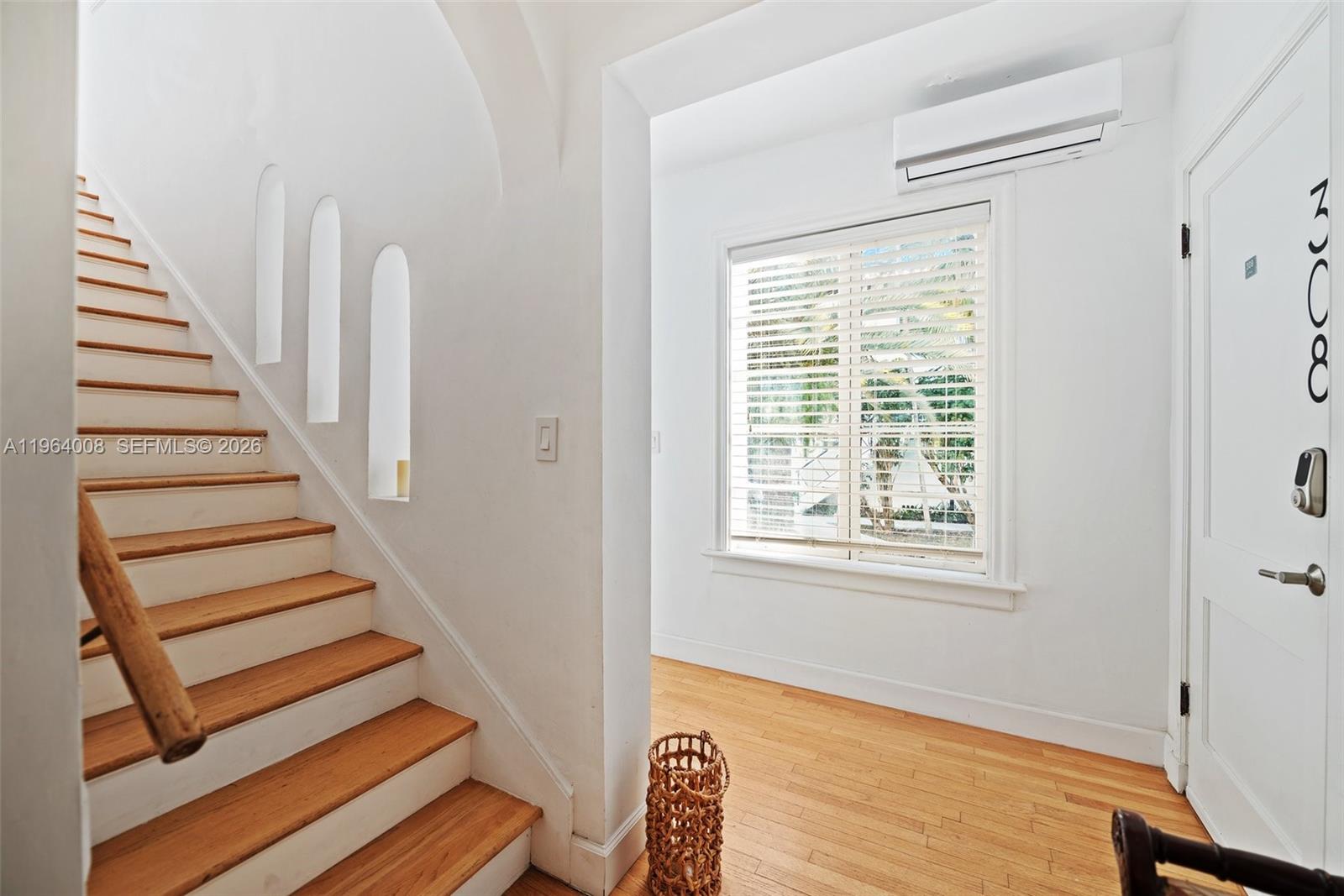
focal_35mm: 14
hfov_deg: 104.2
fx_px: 523
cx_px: 672
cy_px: 448
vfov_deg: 81.2
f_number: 3.2
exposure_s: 1/40
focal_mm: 14
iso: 100
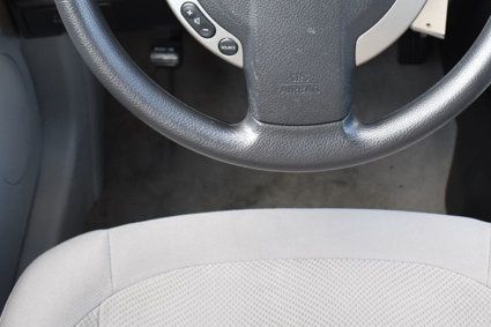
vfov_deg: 19.8
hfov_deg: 30.9
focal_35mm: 65
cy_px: -50
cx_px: 296
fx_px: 886
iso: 800
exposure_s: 1/125
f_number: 4
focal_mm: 18
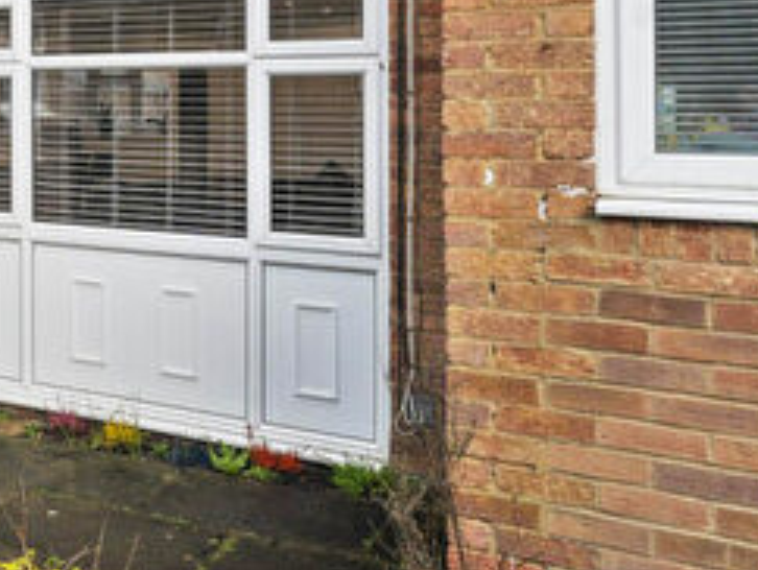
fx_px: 1126
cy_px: 14
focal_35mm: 51
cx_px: -132
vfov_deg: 27.0
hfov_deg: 31.6
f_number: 8
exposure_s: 1/50
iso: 320
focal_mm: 18.5
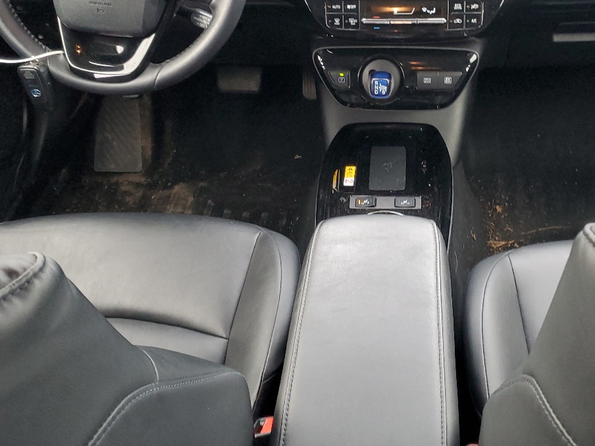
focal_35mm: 46
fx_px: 791
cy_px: 151
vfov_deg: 31.3
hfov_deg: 40.9
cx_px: 374
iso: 136
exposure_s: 1/60.2
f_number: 1.5
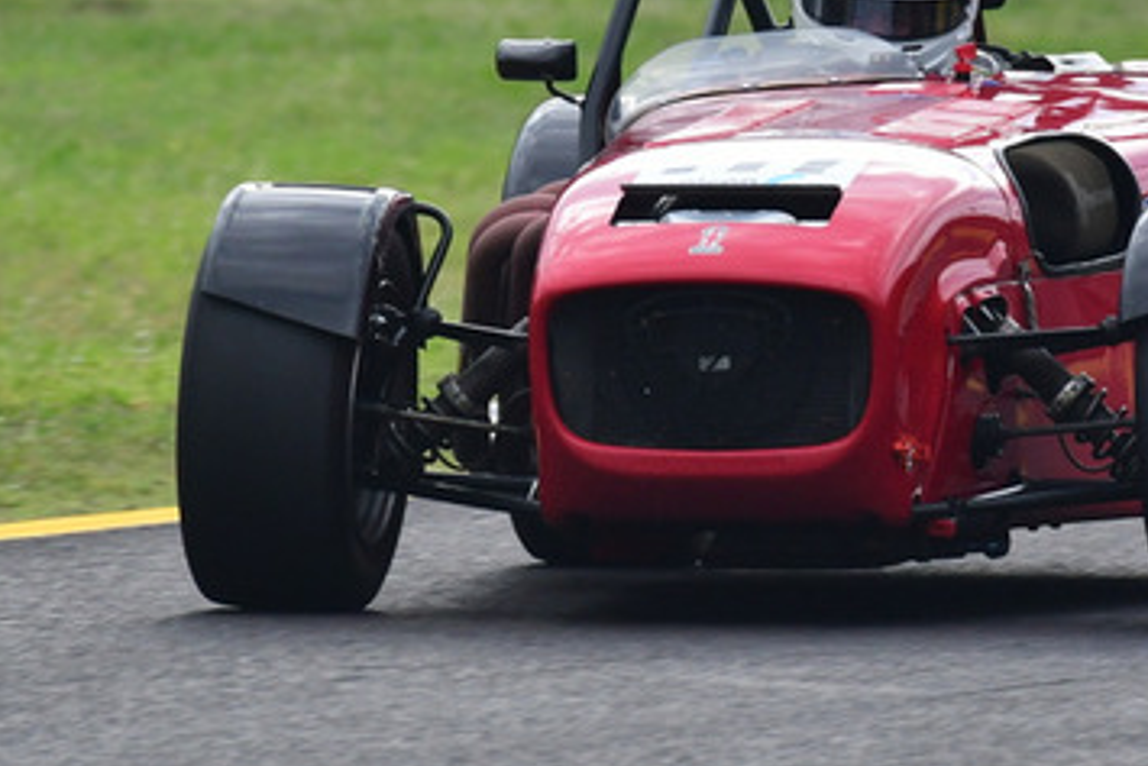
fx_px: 53911
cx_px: 744
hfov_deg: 1.2
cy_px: 71
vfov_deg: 0.8
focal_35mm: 1690
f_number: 10
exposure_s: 1/640
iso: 1000
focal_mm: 500
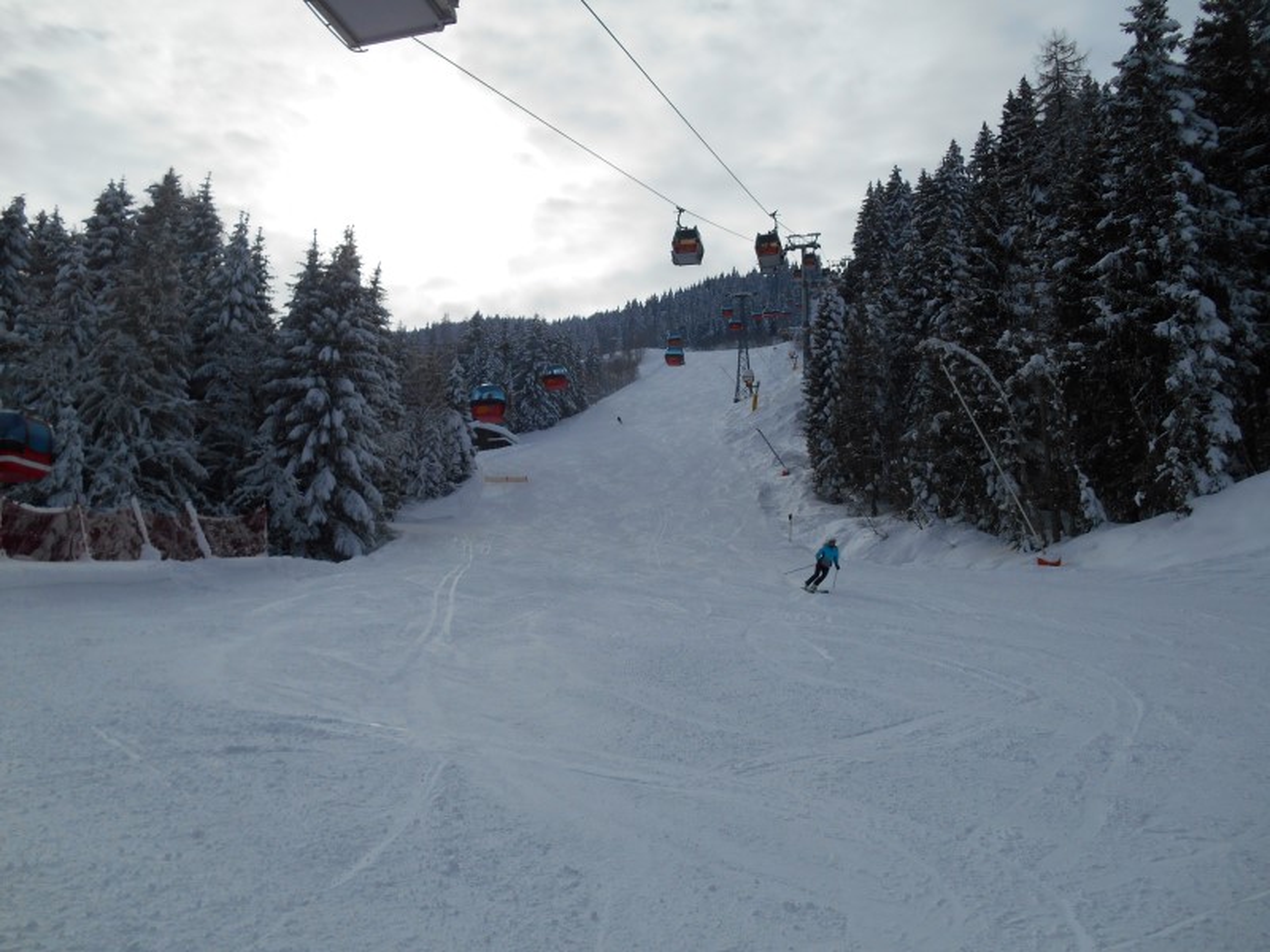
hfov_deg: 67.3
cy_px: 476
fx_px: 954
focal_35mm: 26
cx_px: 635
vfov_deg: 53.1
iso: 80
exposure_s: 1/400
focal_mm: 4.7
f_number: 11
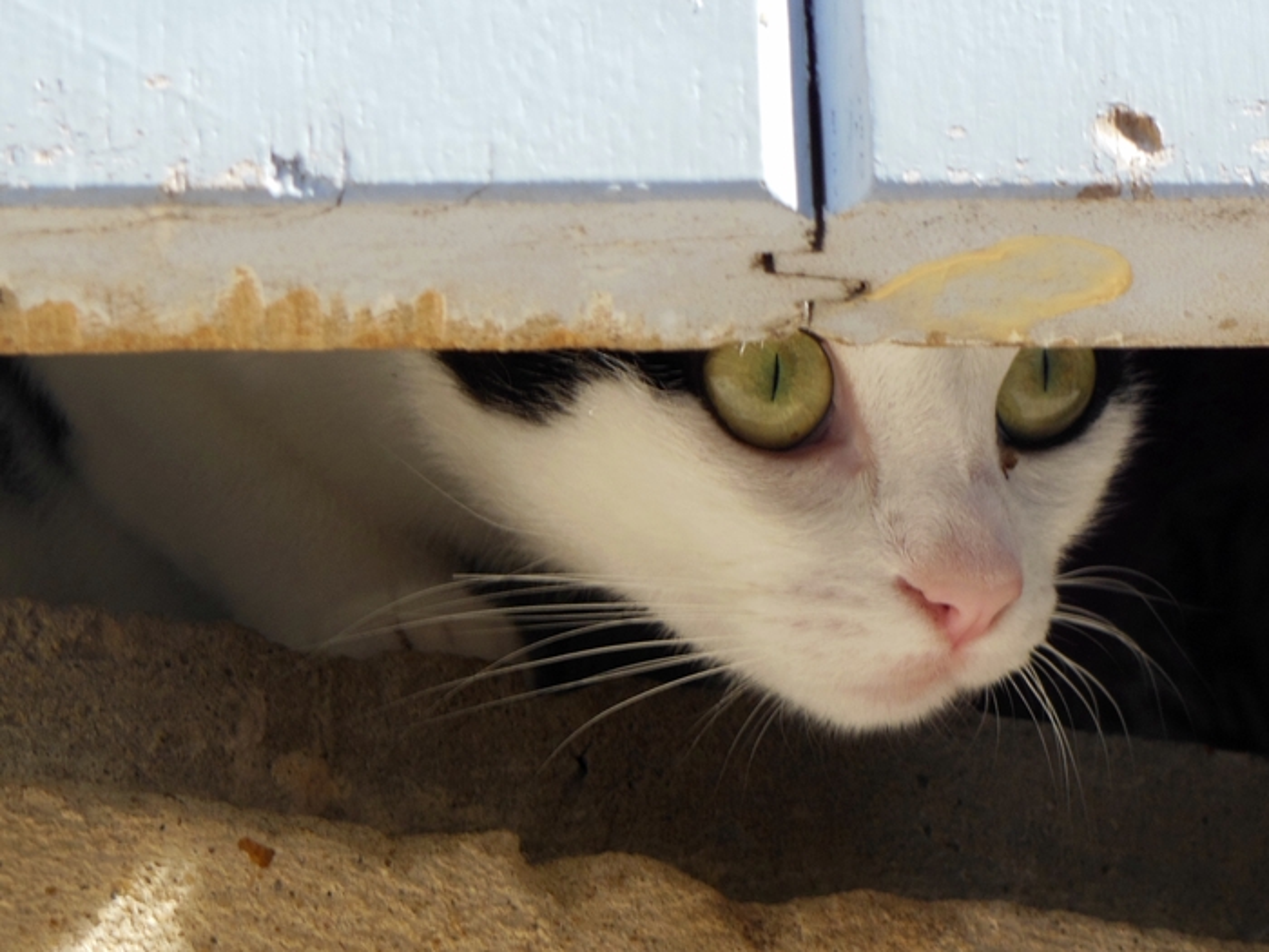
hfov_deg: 12.0
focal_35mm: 165
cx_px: 634
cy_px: 476
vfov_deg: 9.0
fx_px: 6049
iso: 125
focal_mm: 29.5
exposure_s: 1/40
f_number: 5.9
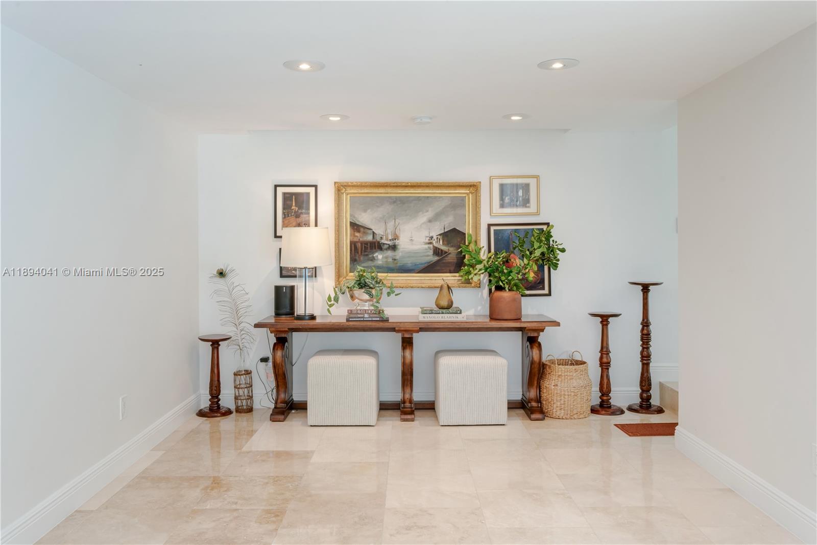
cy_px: 272
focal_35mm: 28
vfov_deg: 46.4
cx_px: 408
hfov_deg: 65.5
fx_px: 635
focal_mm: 28
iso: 125
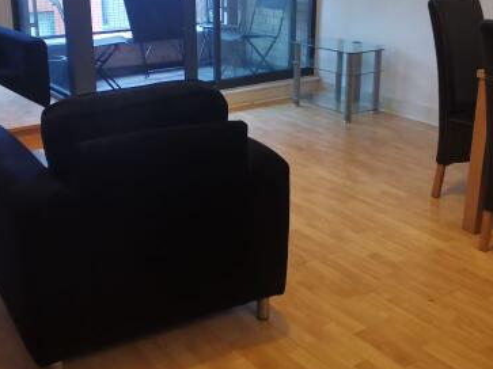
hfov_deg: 39.7
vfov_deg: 30.1
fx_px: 683
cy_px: 142
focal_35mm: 48
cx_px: 232
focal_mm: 2.26
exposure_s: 1/33.3
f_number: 2.2
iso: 320
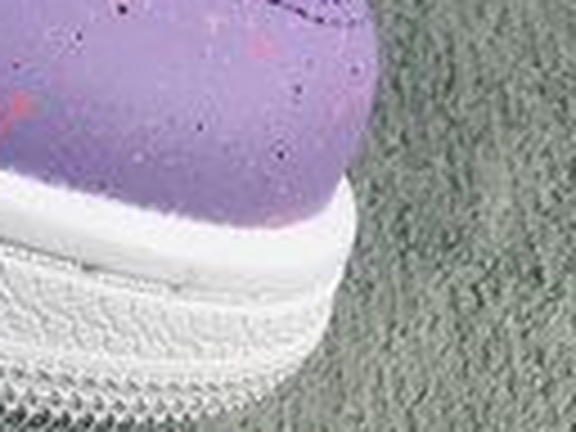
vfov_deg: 7.3
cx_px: -706
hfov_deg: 9.9
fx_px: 3012
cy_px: -824
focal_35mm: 181
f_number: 2.2
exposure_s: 1/100
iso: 40
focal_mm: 4.15
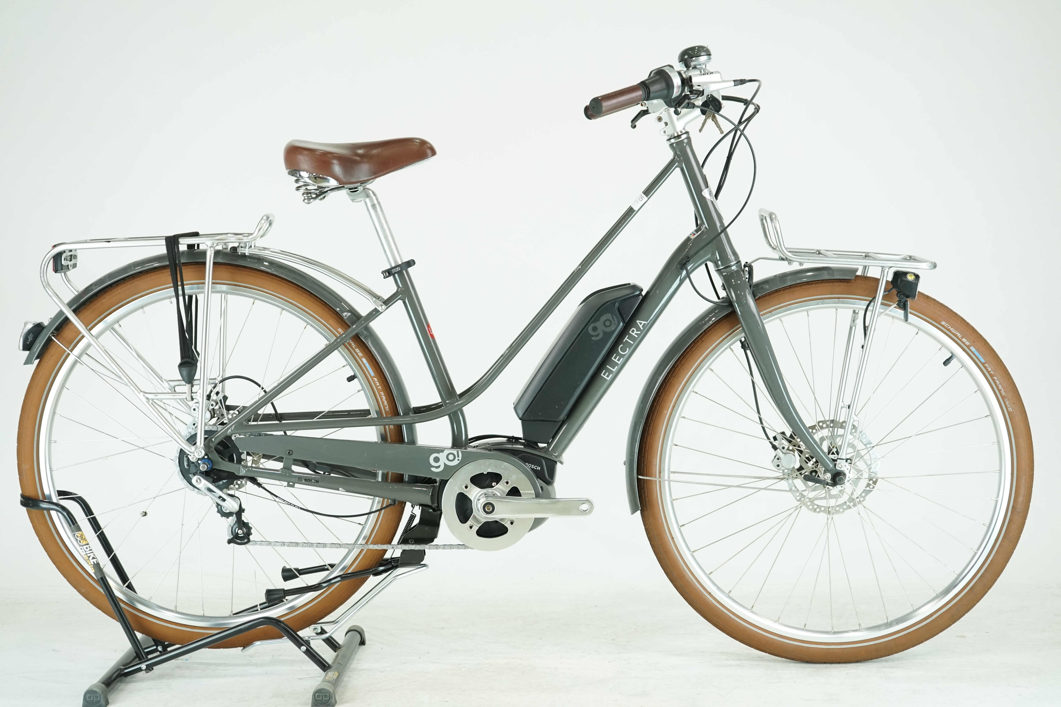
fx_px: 1621
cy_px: 354
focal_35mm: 55
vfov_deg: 24.6
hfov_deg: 36.2
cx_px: 530
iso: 1600
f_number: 5.6
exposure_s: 1/200
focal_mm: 55
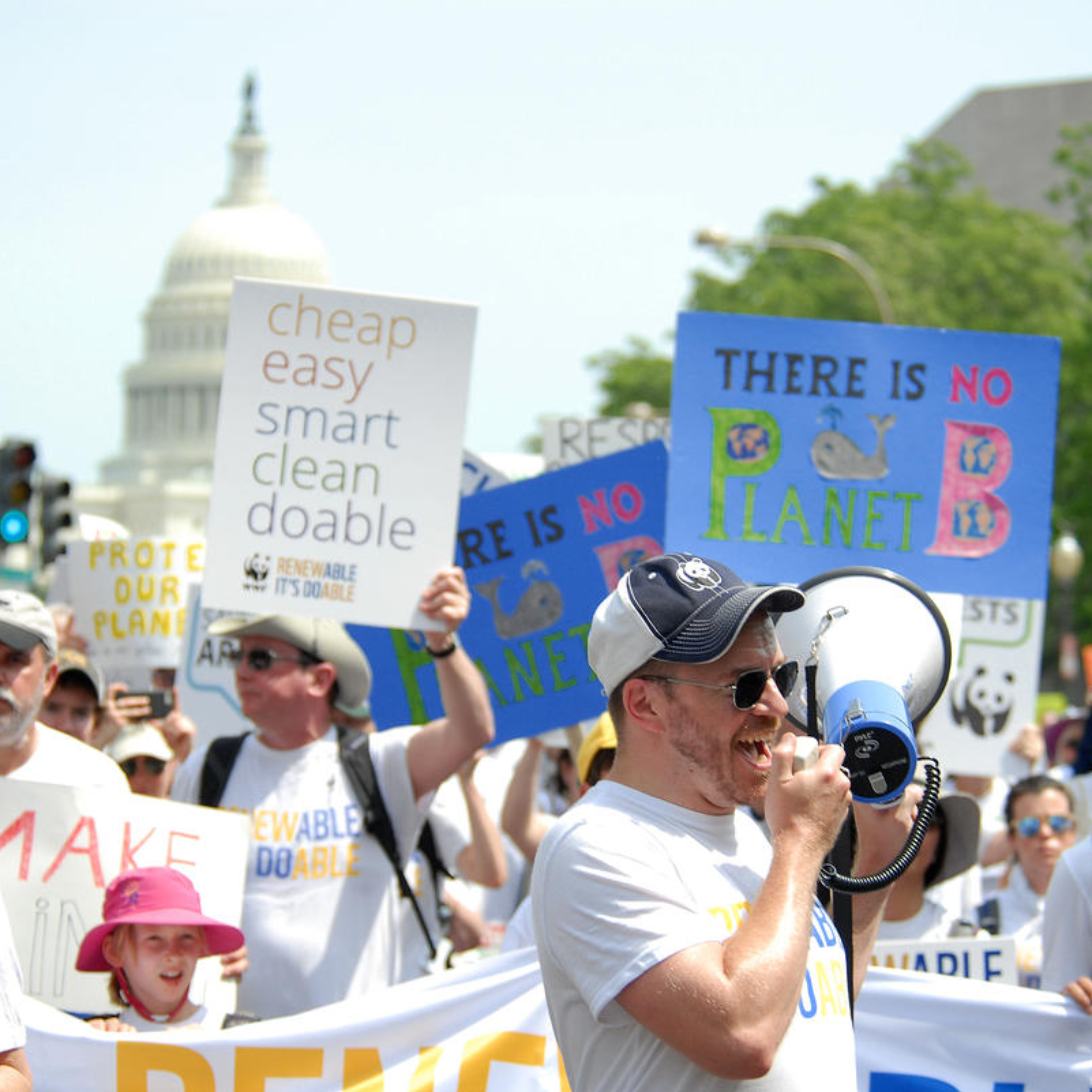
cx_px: 489
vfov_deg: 11.4
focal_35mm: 153
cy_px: 546
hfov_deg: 11.4
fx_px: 5461
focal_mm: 80
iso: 200
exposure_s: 1/250
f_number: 5.6
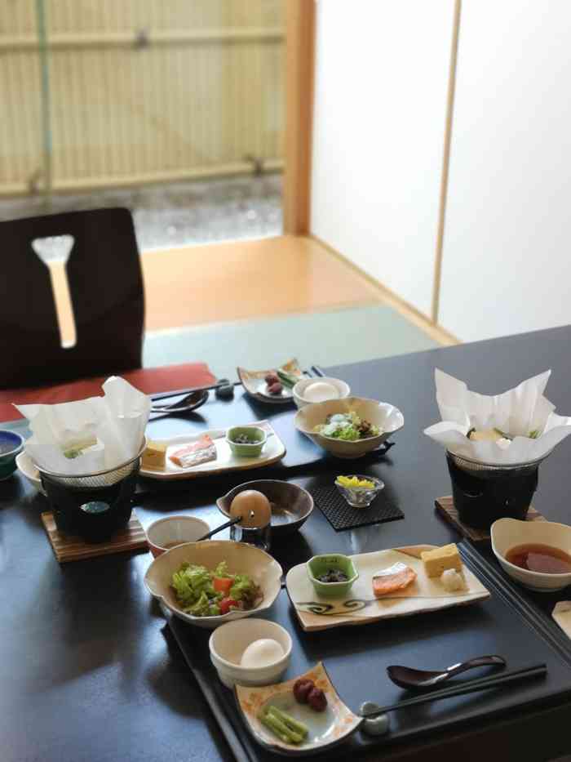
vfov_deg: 35.5
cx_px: 286
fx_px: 1187
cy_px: 381
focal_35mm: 54
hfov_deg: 27.0
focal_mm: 3.95
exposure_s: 1/50
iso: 160
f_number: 4
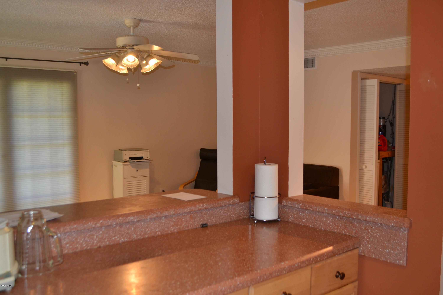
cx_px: 222
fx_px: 406
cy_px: 148
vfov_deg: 40.0
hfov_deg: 57.2
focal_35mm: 33
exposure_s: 1/60
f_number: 4
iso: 400
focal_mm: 22
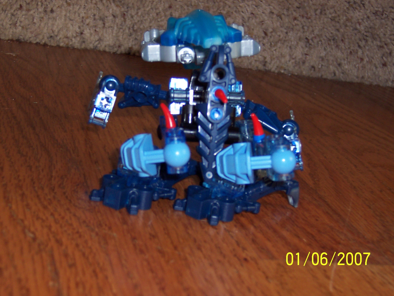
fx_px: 945
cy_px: 148
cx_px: 197
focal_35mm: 83
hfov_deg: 23.6
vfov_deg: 17.8
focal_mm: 12.8
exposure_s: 1/90
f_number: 4
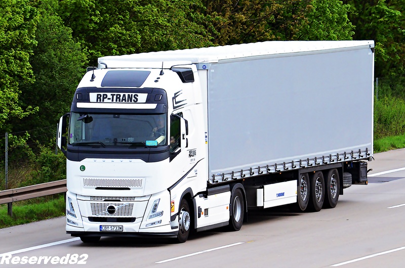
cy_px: 134
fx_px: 3705
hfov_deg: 6.3
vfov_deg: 4.1
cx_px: 202
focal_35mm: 330
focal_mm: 220
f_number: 11
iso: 1600
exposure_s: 1/1000
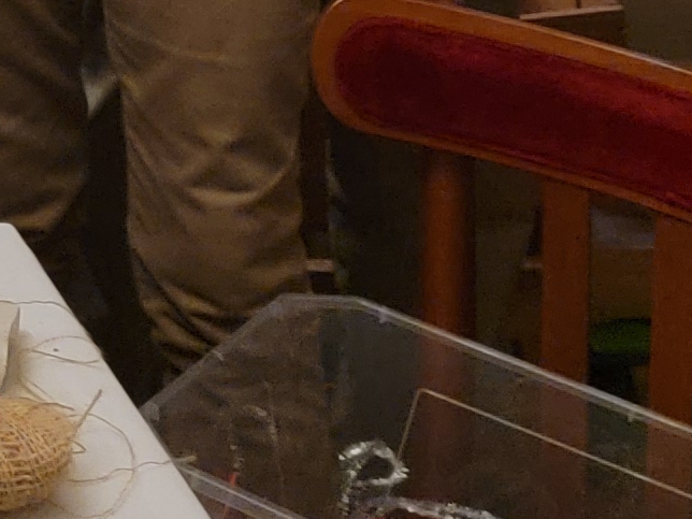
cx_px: -668
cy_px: -1063
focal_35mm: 149
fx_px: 2979
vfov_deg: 8.3
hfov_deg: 11.9
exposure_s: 1/50
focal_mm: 6.7
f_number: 1.8
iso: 640
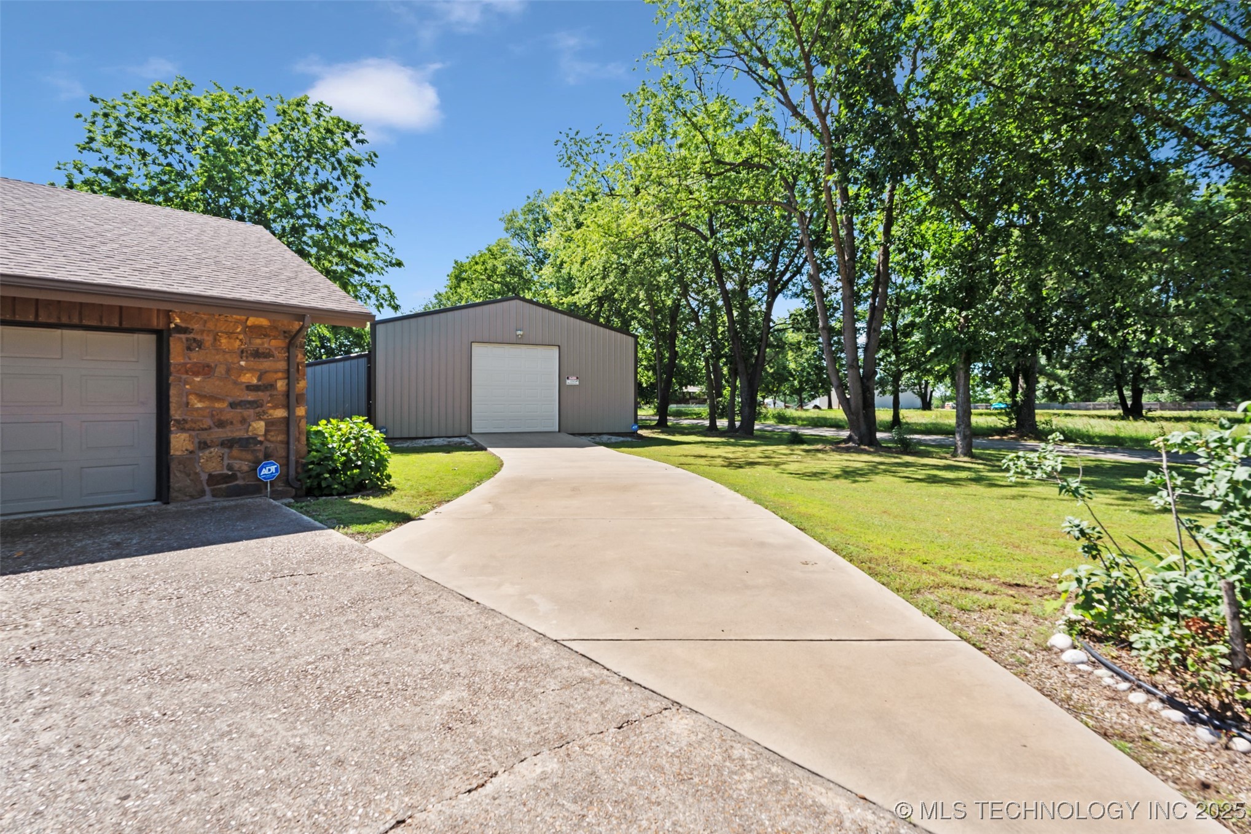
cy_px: 417
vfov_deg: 73.7
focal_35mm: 16
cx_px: 626
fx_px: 556
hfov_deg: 96.7
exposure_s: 1/250
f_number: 9
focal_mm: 16
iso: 250
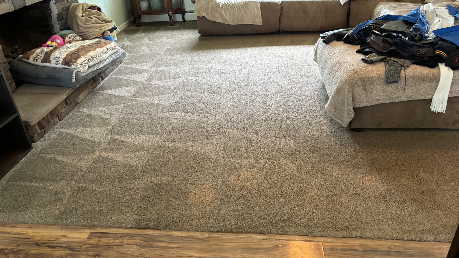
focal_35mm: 29
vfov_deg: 40.2
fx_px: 353
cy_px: 123
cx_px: 225
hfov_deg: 66.1
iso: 320
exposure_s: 1/60
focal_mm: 5.96
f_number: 1.6
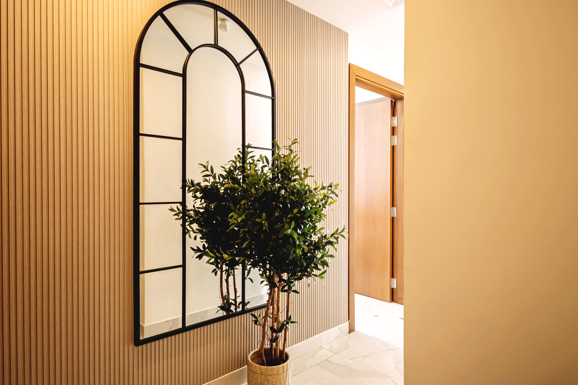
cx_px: 285
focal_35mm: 20
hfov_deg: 84.0
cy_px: 177
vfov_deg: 61.8
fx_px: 321
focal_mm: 12
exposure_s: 1/10
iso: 100
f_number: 8
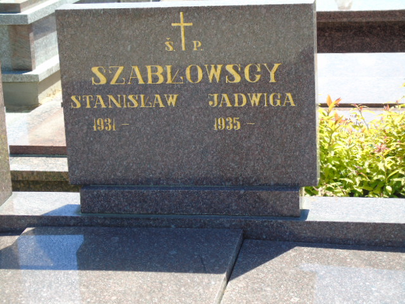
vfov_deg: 15.7
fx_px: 1100
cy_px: 152
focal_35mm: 94
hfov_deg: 20.9
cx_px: 202
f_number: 4.3
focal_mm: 17
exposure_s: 1/200
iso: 80
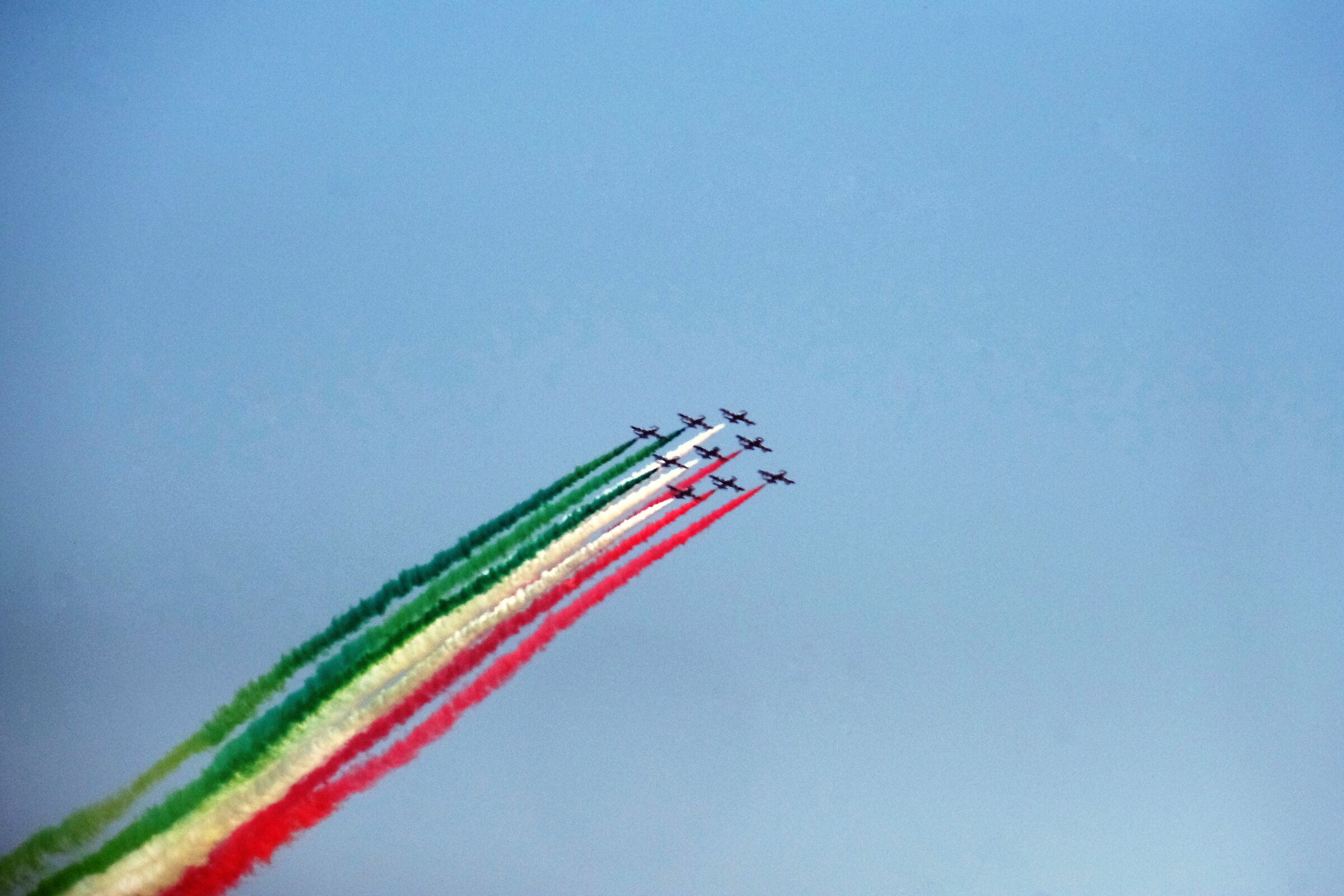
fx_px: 19449
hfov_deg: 4.0
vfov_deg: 2.6
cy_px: 448
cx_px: 672
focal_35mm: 521
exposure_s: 1/6000
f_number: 10
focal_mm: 347
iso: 1600
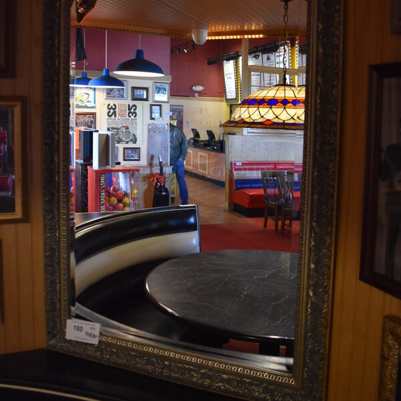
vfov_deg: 46.7
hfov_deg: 47.2
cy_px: 144
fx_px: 459
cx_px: 198
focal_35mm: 35
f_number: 3.5
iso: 2000
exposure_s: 1/125
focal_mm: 18
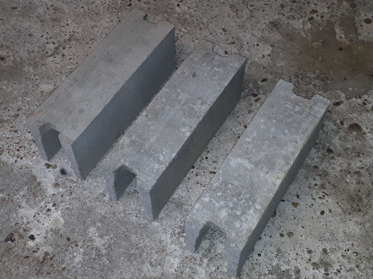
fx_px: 291
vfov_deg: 51.4
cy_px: 140
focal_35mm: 27
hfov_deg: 65.3
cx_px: 186
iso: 125
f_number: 1.9
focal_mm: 3.6
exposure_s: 1/33
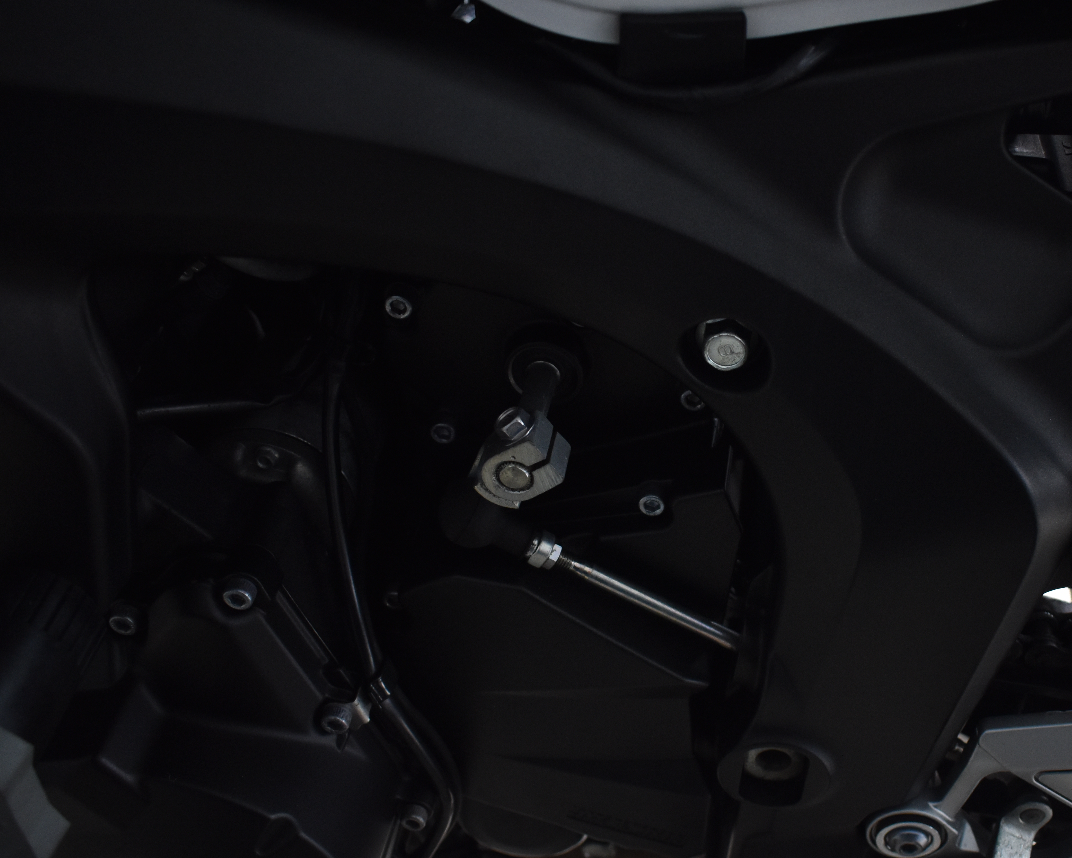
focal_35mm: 40
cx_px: 726
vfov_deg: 37.2
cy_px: 504
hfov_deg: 45.0
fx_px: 1269
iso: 800
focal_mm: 18
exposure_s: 1/60
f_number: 3.5
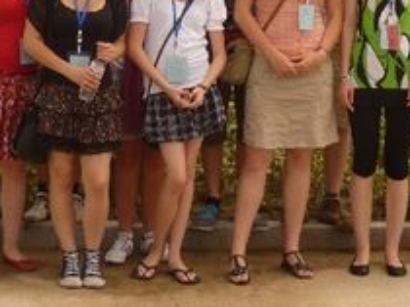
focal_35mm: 119
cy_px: 12
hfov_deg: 16.6
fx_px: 1408
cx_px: 201
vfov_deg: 12.3
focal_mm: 8.5
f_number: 4.5
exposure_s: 1/500
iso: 80
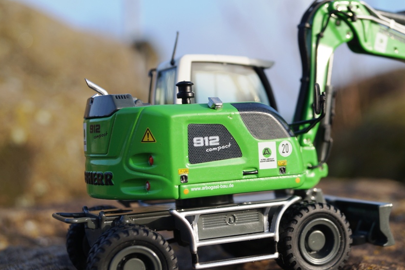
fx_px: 818
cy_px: 159
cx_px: 271
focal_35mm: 73
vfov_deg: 18.7
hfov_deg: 27.6
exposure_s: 1/250
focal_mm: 35
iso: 100
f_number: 5.6
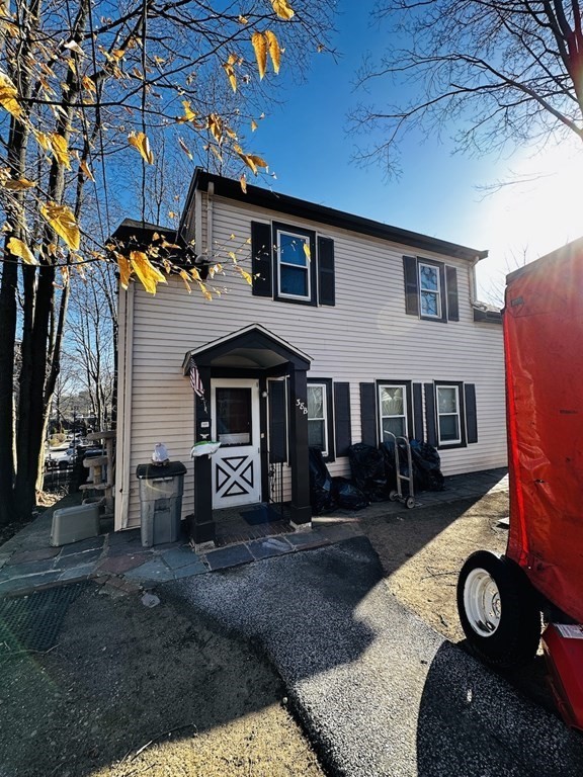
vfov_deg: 102.1
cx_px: 292
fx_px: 314
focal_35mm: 14
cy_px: 388
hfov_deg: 85.7
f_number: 2.2
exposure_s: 1/435
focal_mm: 2.22
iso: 40
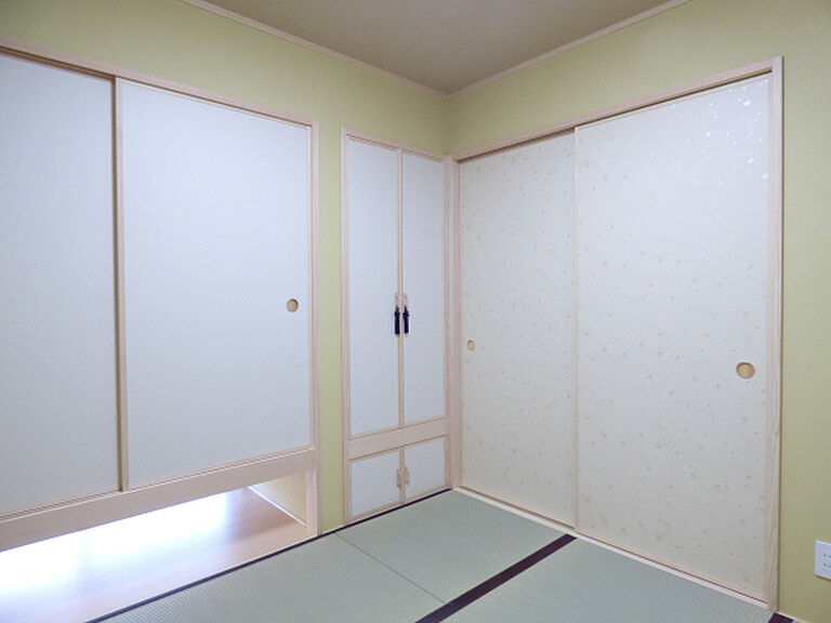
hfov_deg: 81.7
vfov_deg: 66.0
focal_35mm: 20
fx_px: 480
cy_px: 312
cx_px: 416
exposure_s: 1/50
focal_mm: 3.58
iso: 400
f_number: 2.8
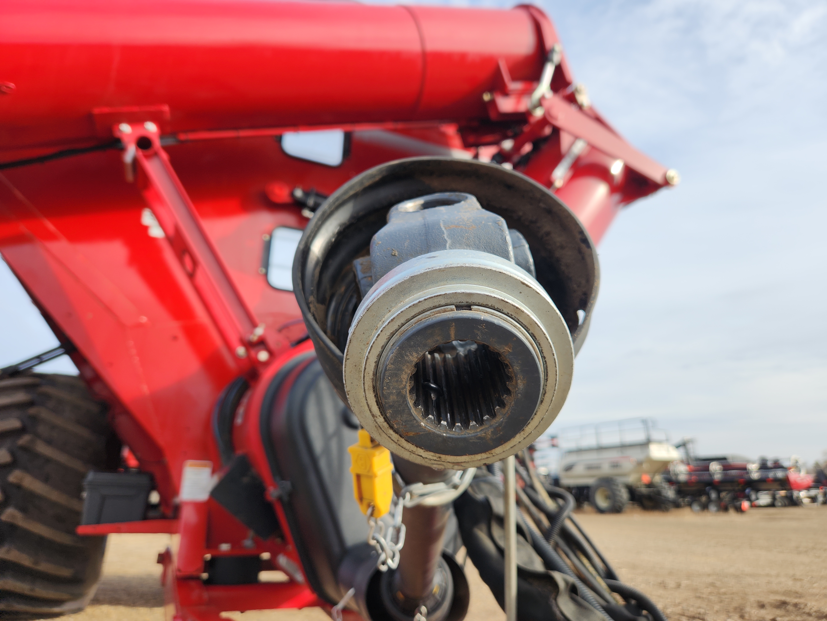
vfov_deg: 58.9
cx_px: 414
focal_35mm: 23
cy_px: 310
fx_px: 549
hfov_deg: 73.9
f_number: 1.8
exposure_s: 1/834
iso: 20
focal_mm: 5.4
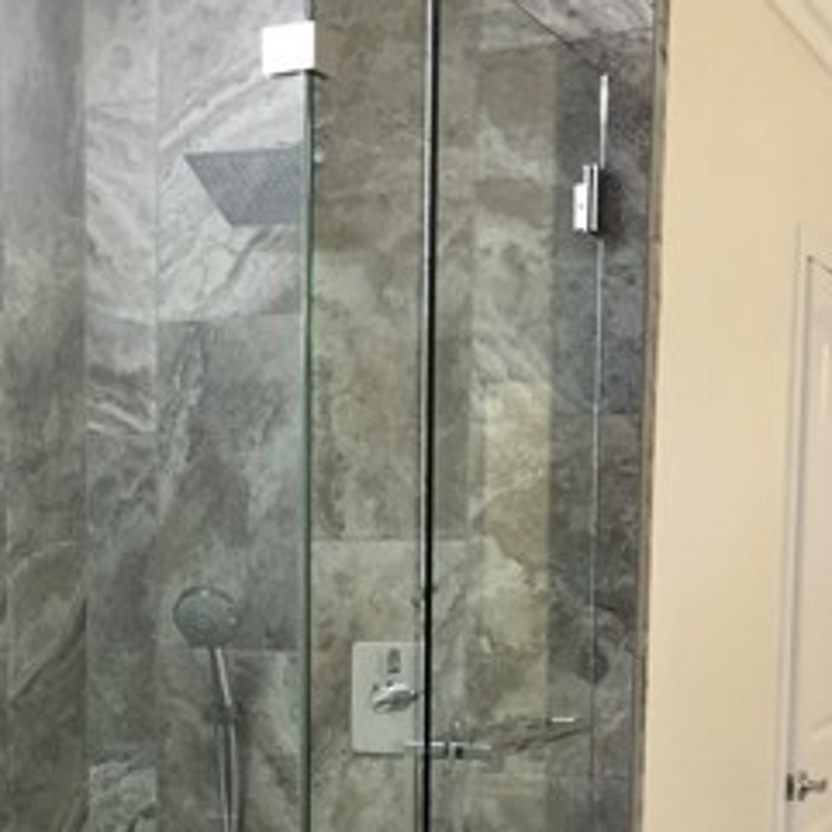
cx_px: 155
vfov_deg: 24.6
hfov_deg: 24.9
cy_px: 746
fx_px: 1849
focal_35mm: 68
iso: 125
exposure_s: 1/30
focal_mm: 4.15
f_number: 2.2
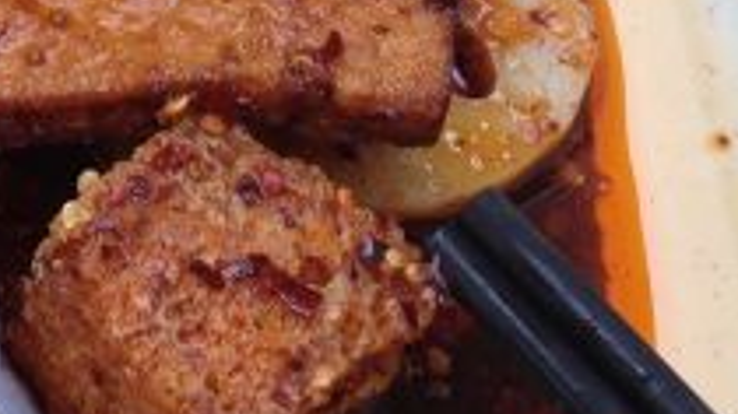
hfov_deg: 17.0
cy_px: -139
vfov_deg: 9.9
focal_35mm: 120
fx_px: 2348
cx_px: -165
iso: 50
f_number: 2.4
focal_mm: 4.12
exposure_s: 1/361
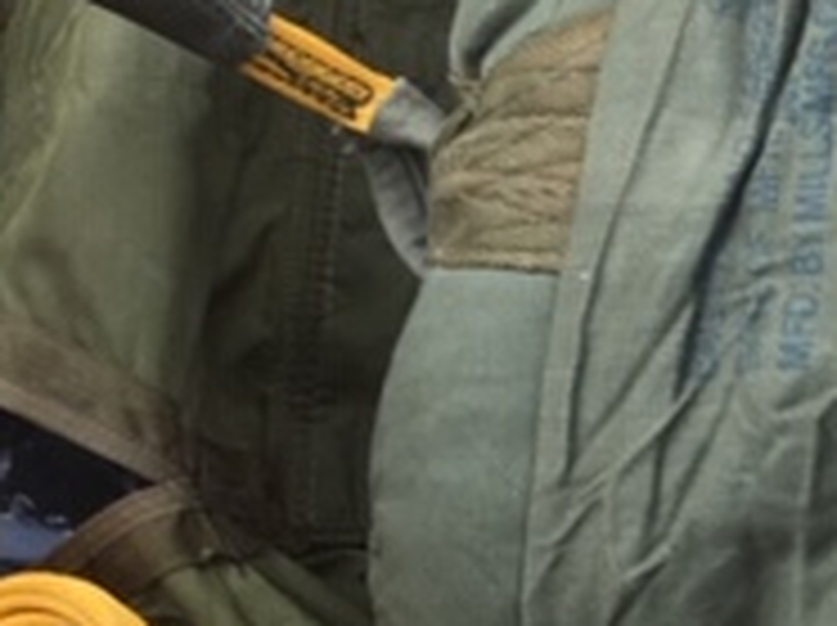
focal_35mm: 100
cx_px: 1004
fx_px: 2415
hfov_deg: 18.6
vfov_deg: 14.7
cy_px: 243
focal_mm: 4.15
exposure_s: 1/120
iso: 40
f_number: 2.2
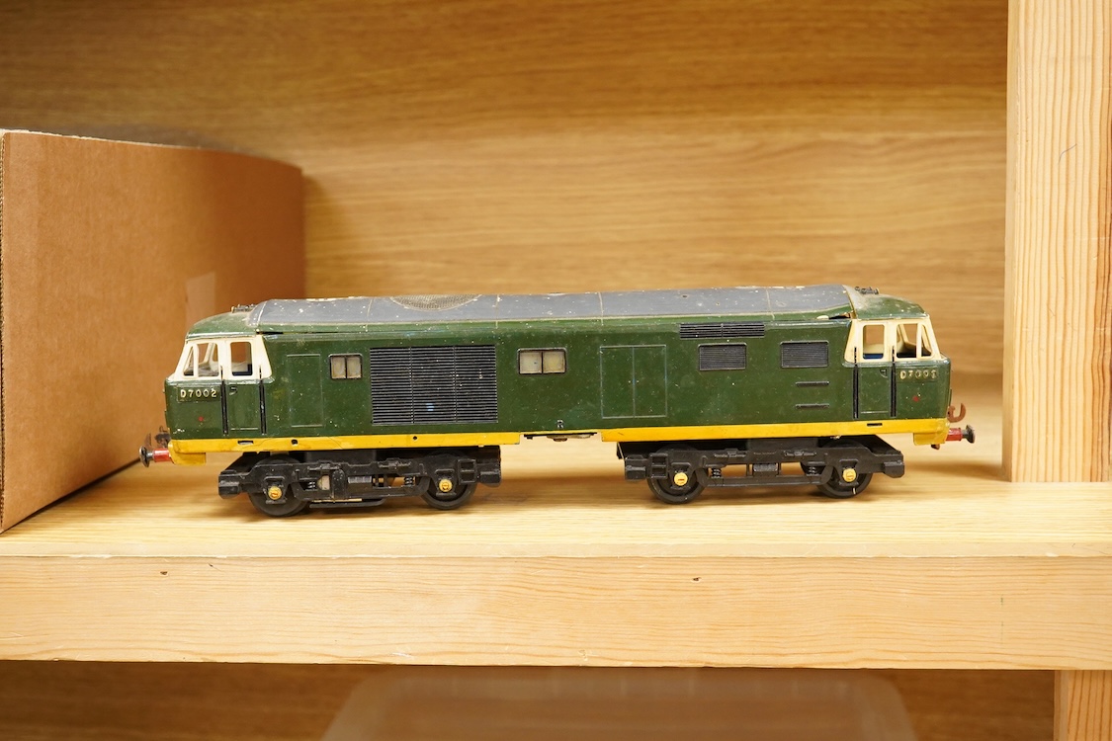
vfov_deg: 29.9
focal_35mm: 45
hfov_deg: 43.6
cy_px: 370
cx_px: 556
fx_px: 1390
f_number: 8
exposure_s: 1/80
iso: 2500
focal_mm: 30
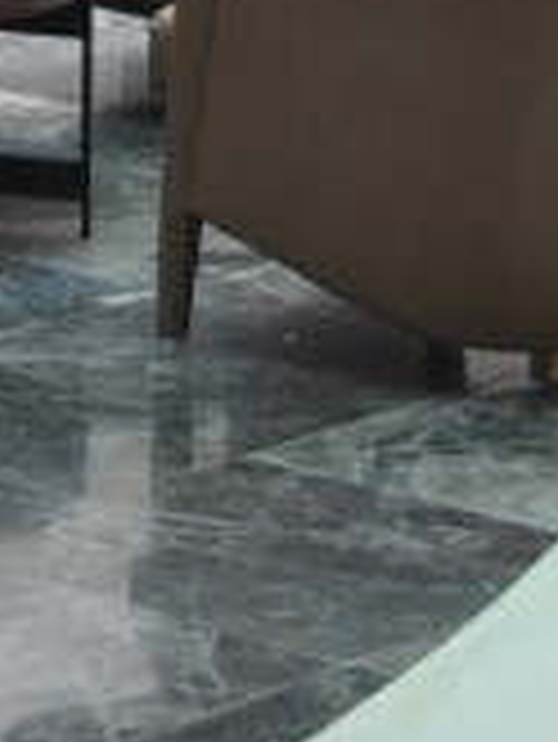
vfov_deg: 8.0
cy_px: -427
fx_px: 5173
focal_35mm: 241
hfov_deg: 6.1
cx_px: -232
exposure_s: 1/40
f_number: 4.5
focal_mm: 24
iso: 200
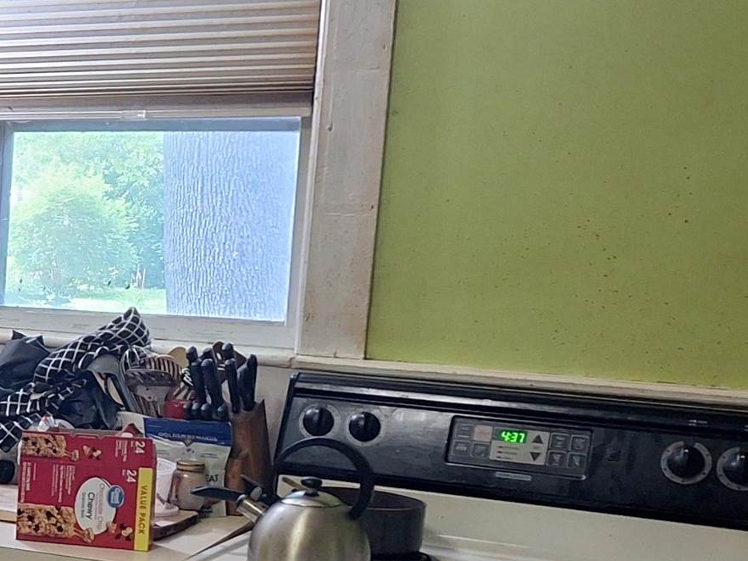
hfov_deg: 20.3
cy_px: 447
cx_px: -426
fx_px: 1728
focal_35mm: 80
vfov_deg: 18.3
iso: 200
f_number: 1.8
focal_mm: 5.54
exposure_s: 1/40
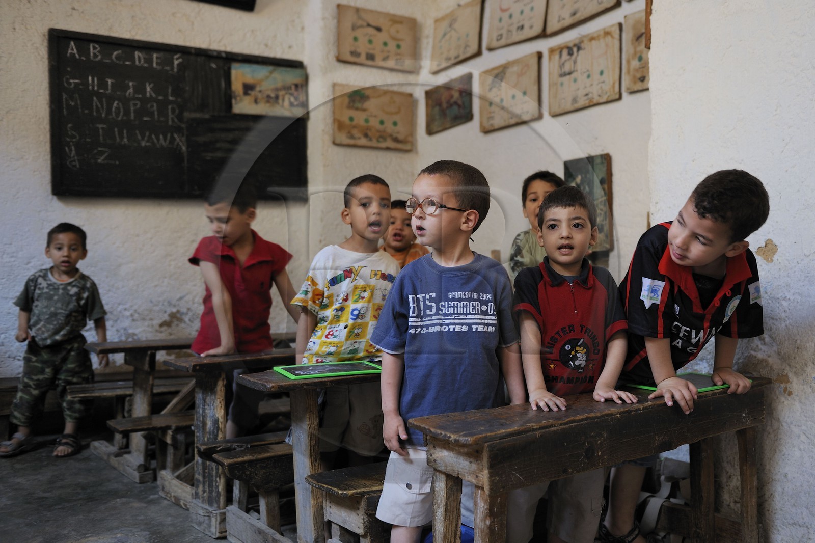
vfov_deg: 41.1
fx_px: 724
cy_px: 272
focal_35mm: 32
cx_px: 408
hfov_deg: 58.7
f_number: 2.8
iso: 200
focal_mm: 32
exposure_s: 1/40
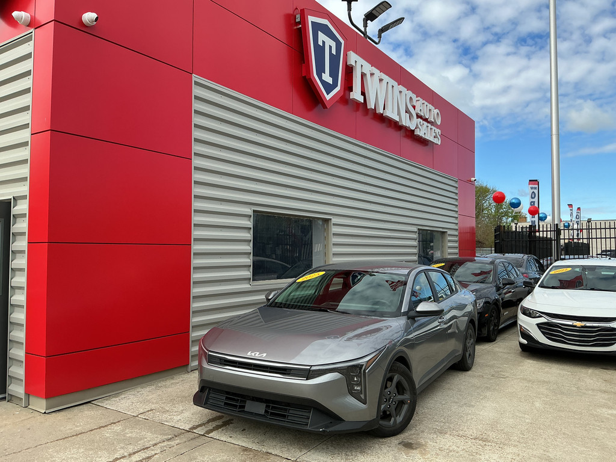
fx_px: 516
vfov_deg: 48.2
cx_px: 308
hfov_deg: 61.7
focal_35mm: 29
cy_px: 231
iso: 25
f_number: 1.8
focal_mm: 3
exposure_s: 1/1055
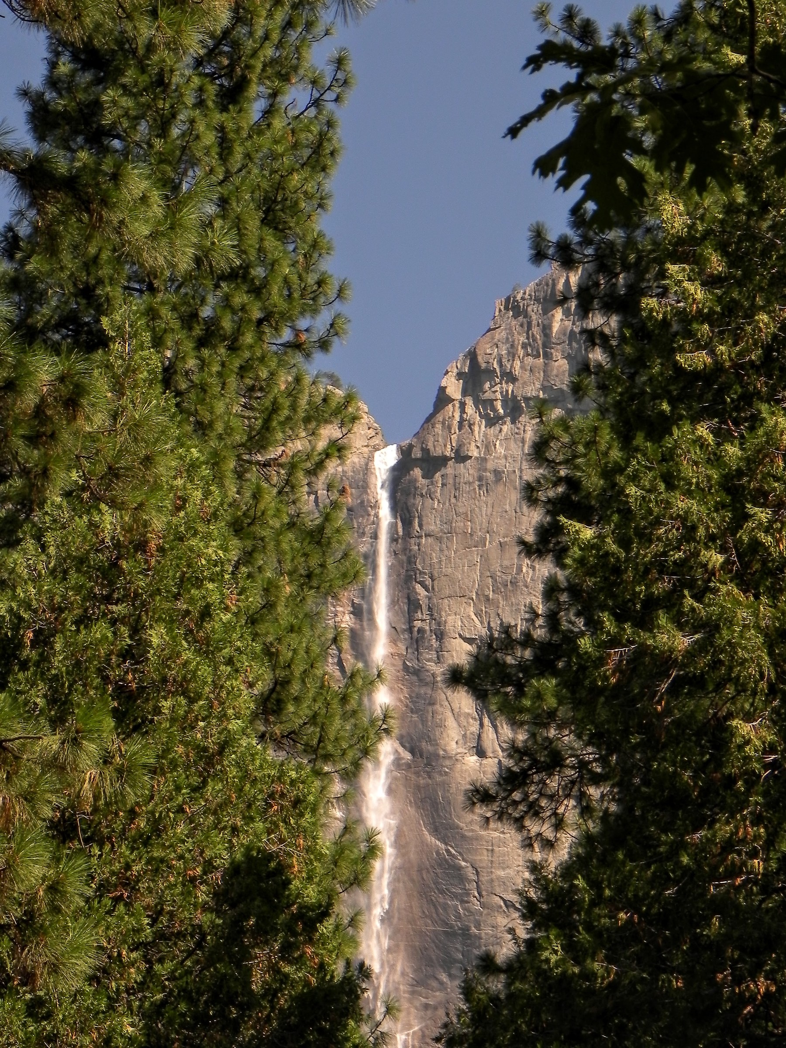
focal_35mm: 162
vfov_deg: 12.2
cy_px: 524
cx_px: 393
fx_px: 4905
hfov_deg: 9.2
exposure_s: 1/328
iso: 160
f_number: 7.1
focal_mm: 28.8
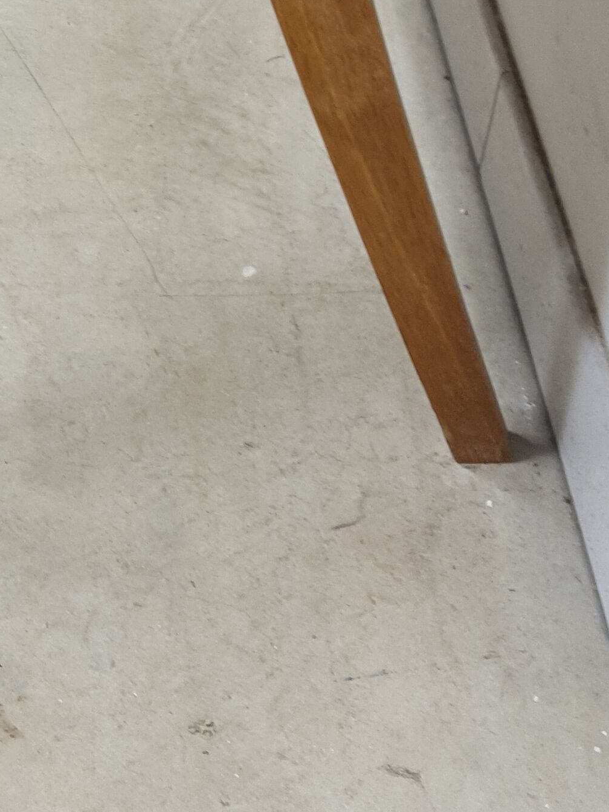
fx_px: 1830
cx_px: 1
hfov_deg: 18.4
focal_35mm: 78
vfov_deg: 22.4
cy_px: -238
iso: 50
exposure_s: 1/8
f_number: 1.7
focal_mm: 4.32
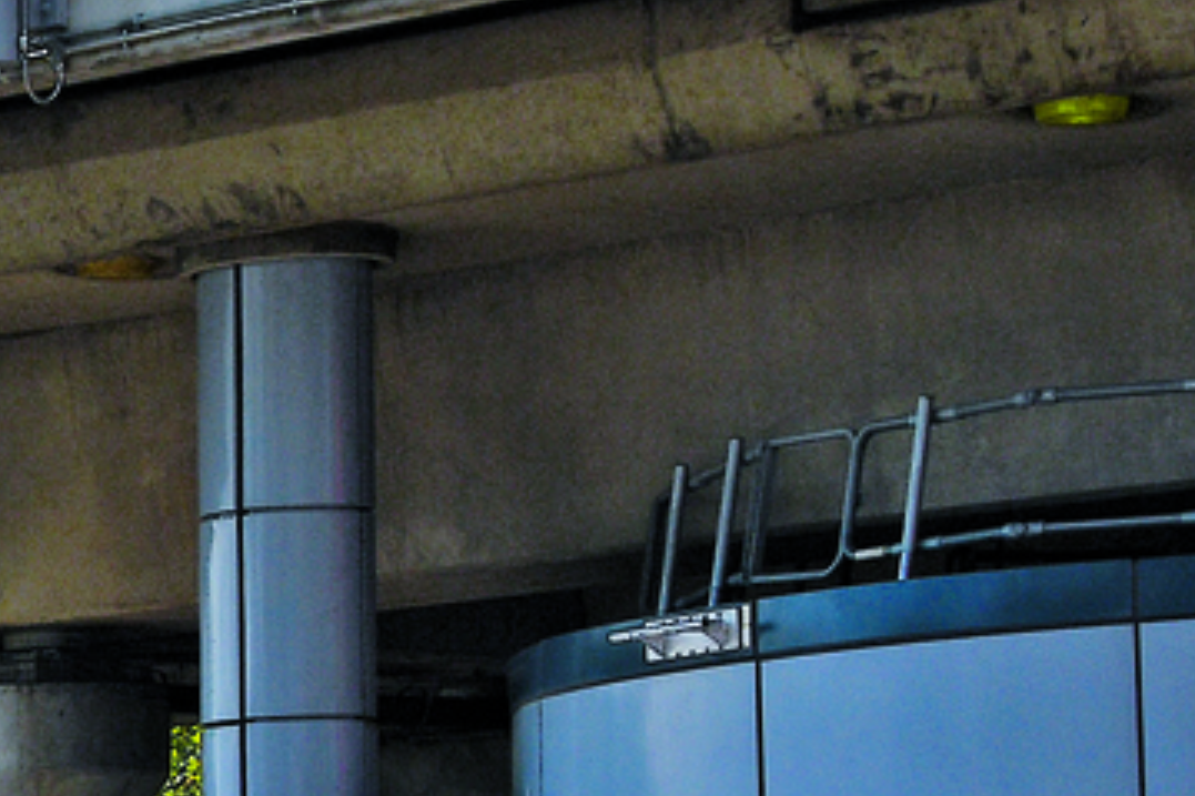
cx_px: -709
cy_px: 628
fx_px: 7771
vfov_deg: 5.9
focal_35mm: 234
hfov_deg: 8.6
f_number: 11
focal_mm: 35
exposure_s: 1/250
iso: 100
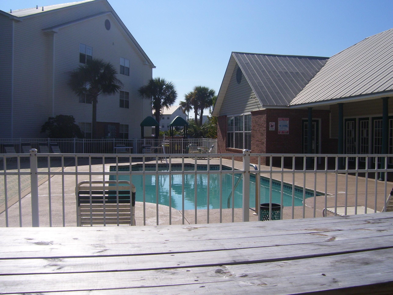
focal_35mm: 37
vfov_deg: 38.7
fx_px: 420
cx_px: 196
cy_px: 148
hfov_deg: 50.1
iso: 80
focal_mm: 6
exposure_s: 1/1000
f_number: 4.8
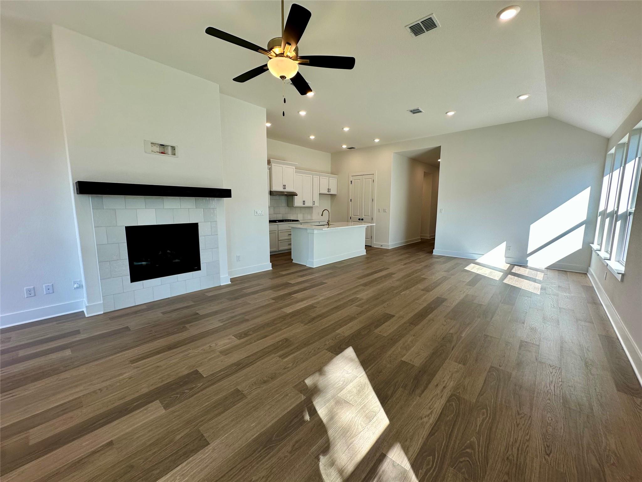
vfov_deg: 85.7
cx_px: 321
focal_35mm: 14
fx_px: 260
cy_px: 241
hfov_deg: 102.1
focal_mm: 2.22
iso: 64
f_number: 2.2
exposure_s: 1/120
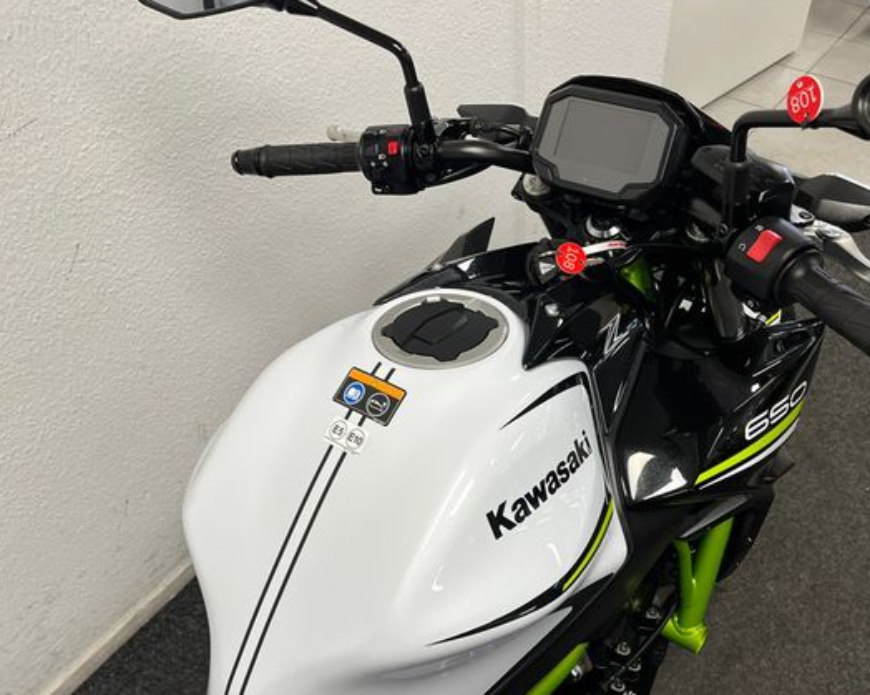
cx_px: 496
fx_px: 798
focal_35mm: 31
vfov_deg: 47.0
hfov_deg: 57.0
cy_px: 390
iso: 100
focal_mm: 5.1
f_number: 1.6
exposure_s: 1/100
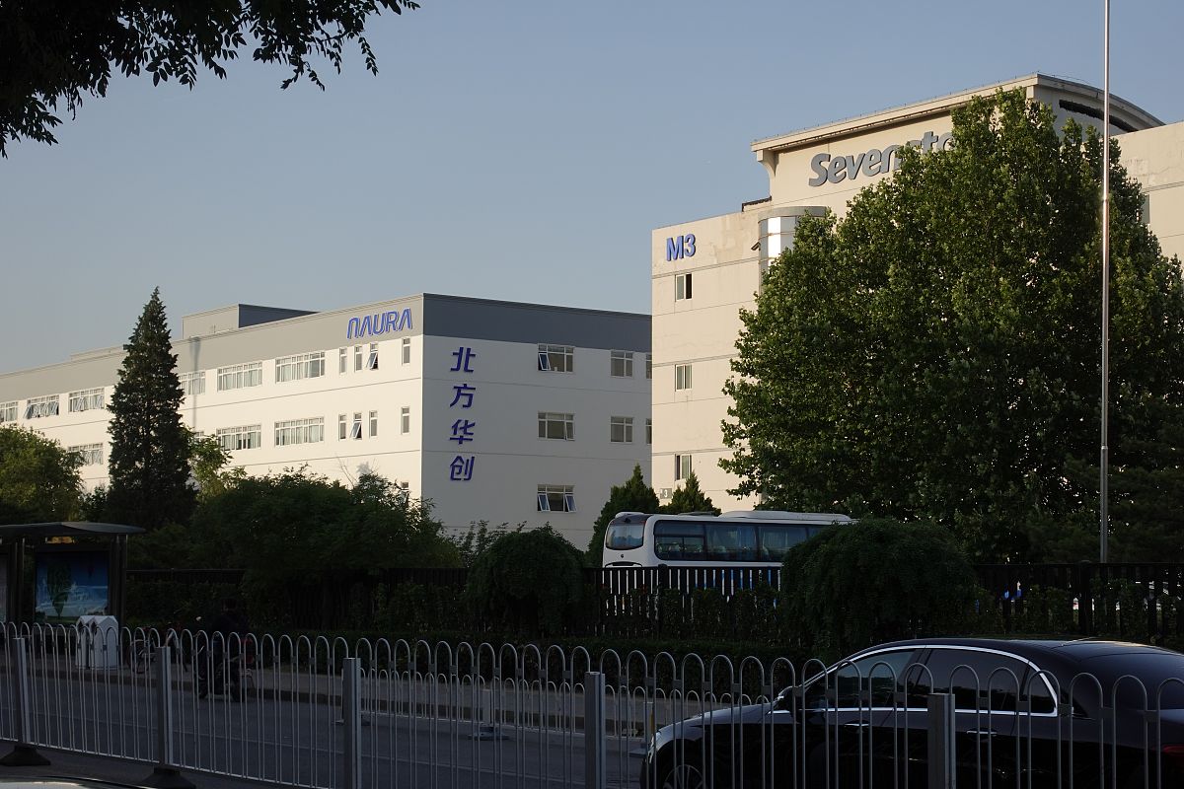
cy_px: 394
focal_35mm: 70
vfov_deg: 19.5
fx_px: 2302
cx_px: 592
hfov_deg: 28.8
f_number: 3.5
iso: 125
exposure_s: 1/1000
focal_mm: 25.7
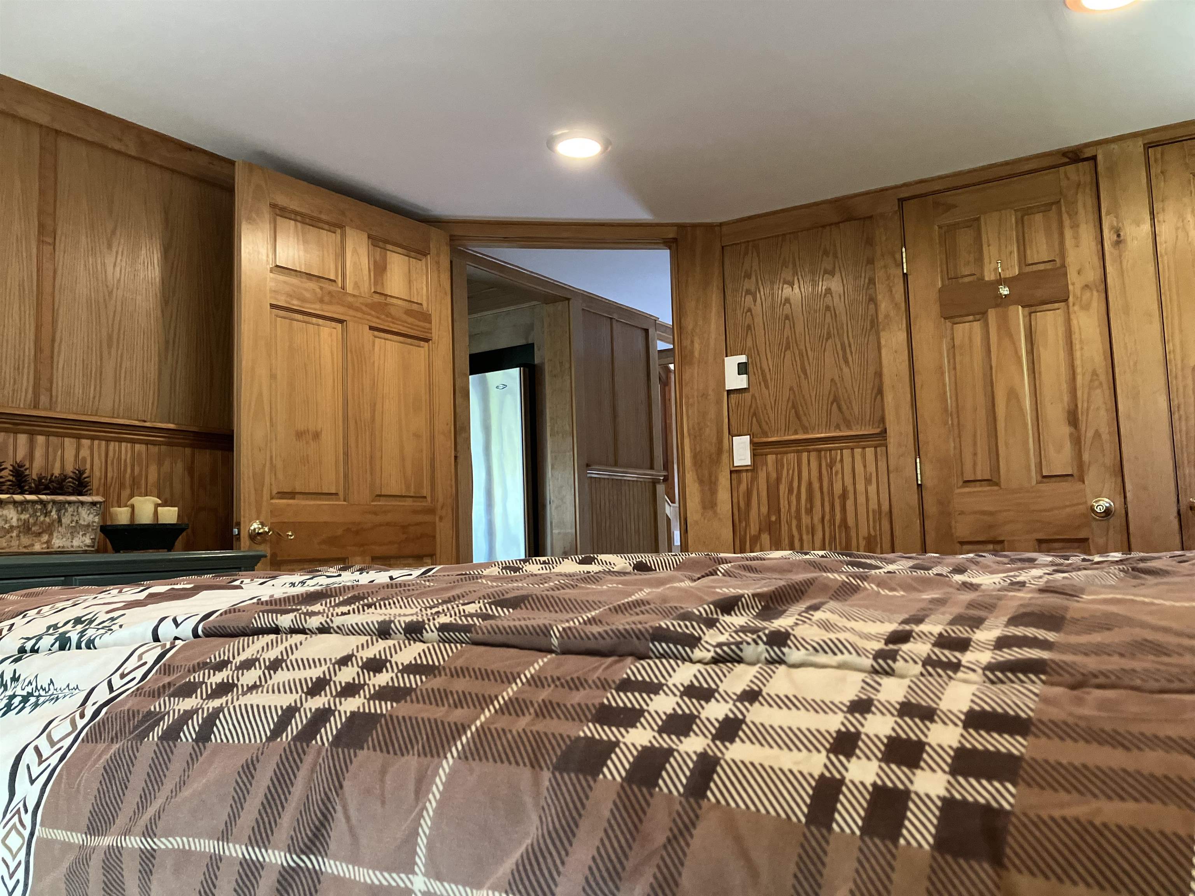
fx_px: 967
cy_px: 448
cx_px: 598
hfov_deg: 63.4
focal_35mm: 28
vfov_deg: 49.7
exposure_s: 1/60
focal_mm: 3.99
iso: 250
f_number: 1.8
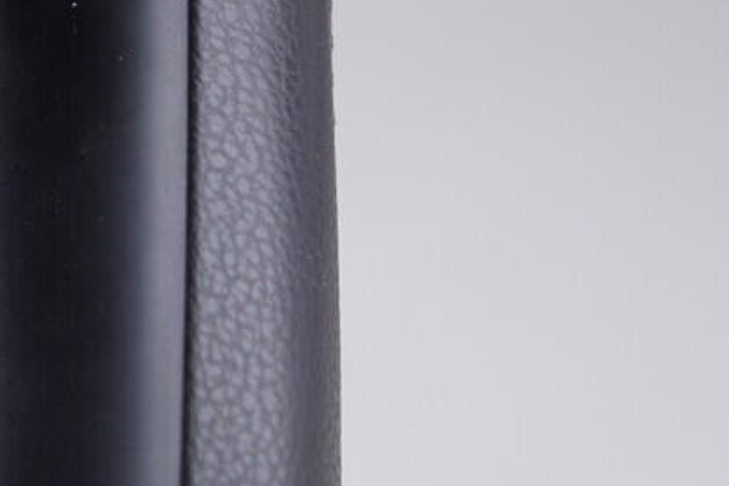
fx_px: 1802
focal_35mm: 89
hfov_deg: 21.7
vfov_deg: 15.3
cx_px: -63
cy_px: 381
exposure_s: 1/40
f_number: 2.8
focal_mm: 24
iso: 125
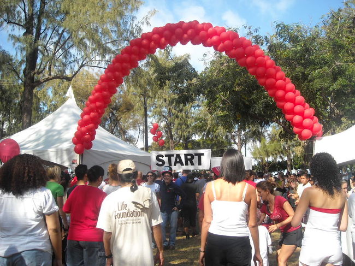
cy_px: 133
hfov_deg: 52.6
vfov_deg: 40.7
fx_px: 359
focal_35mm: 35
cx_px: 178
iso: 64
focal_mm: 5.7
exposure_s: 1/478
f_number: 2.8
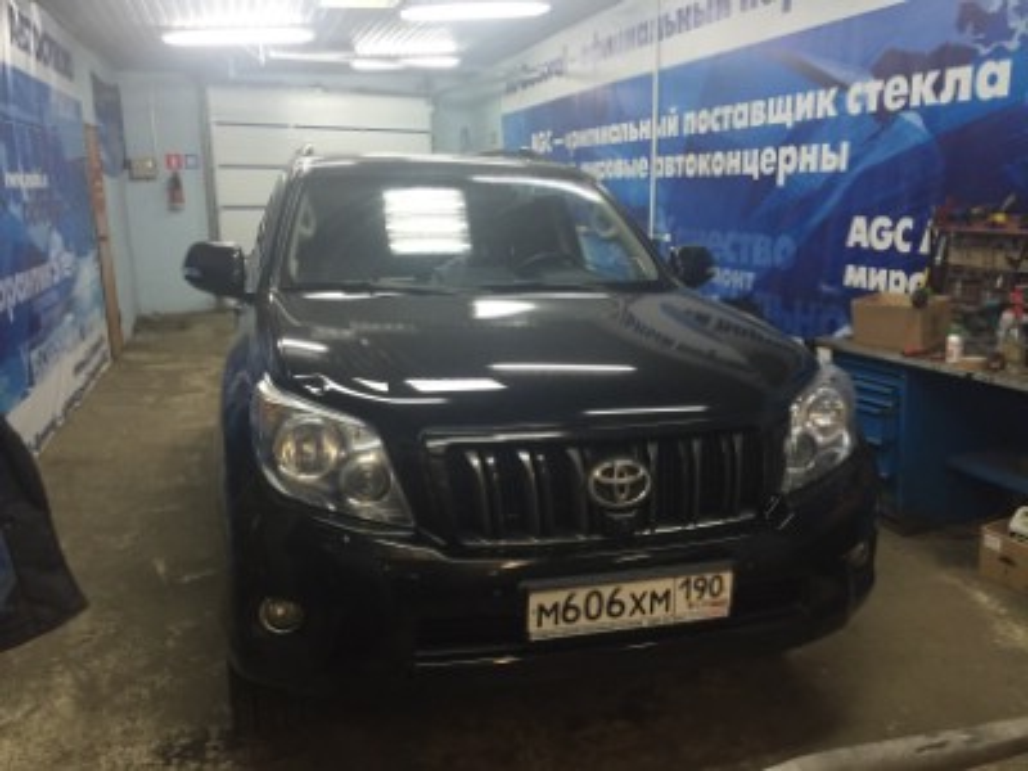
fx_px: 861
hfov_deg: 61.7
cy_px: 386
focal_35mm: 29
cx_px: 514
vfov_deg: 48.2
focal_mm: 4.15
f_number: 2.2
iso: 160
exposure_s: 1/33
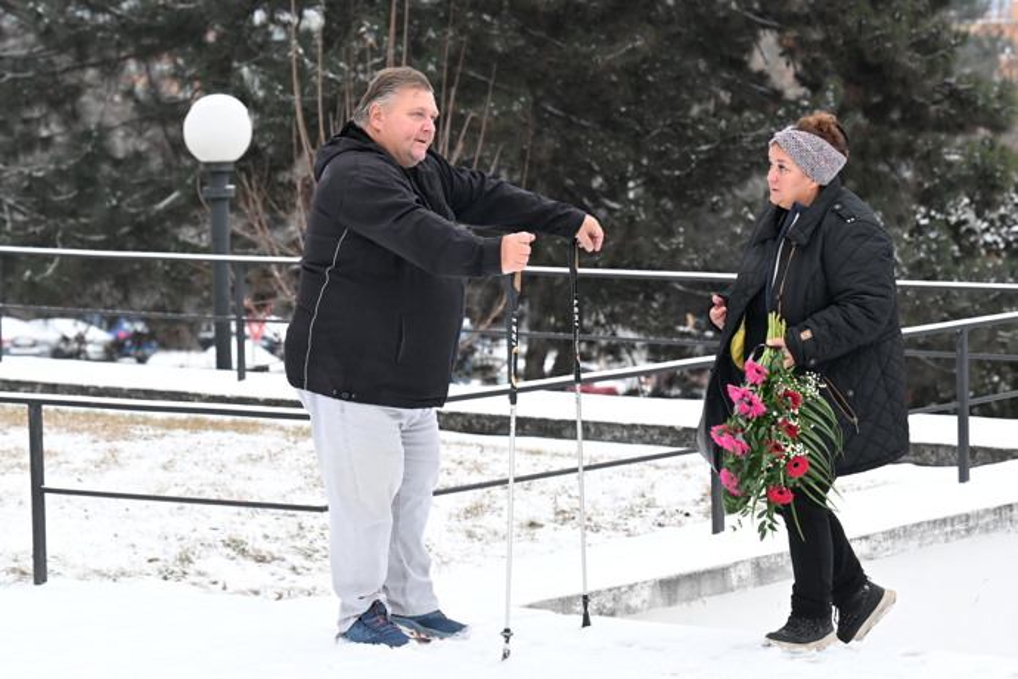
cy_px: 340
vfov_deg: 10.1
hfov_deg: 15.1
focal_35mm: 136
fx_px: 3845
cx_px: 509
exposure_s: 1/400
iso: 2000
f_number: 5
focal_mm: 91
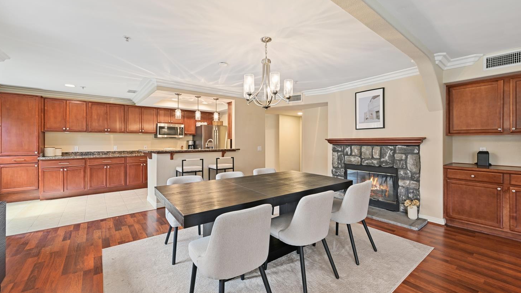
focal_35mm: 15
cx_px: 264
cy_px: 140
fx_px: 207
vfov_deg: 70.5
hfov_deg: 103.0
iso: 320
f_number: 8
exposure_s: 1/3
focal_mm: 14
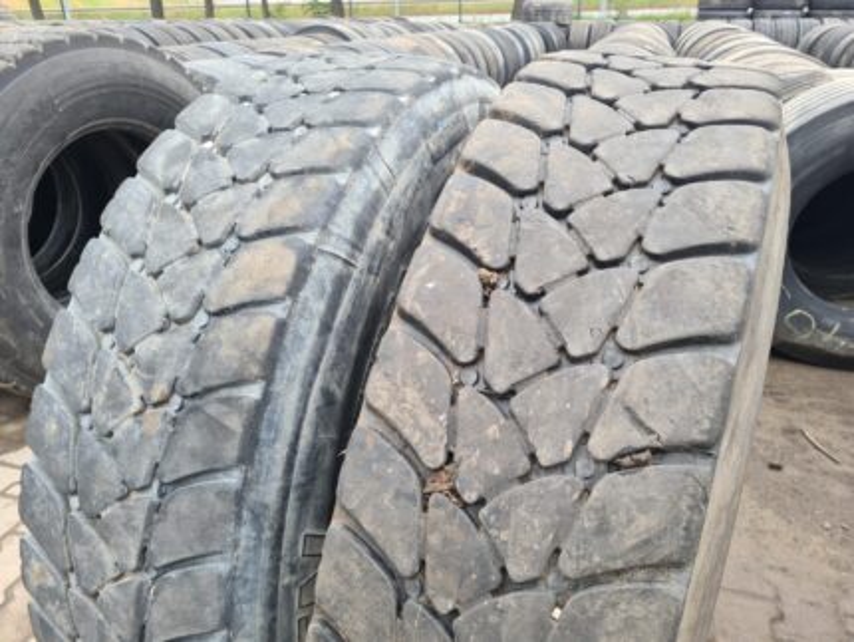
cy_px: 321
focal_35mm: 26
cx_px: 427
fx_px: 642
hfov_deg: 67.3
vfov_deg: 53.1
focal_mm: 5.4
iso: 50
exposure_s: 1/223
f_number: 1.8
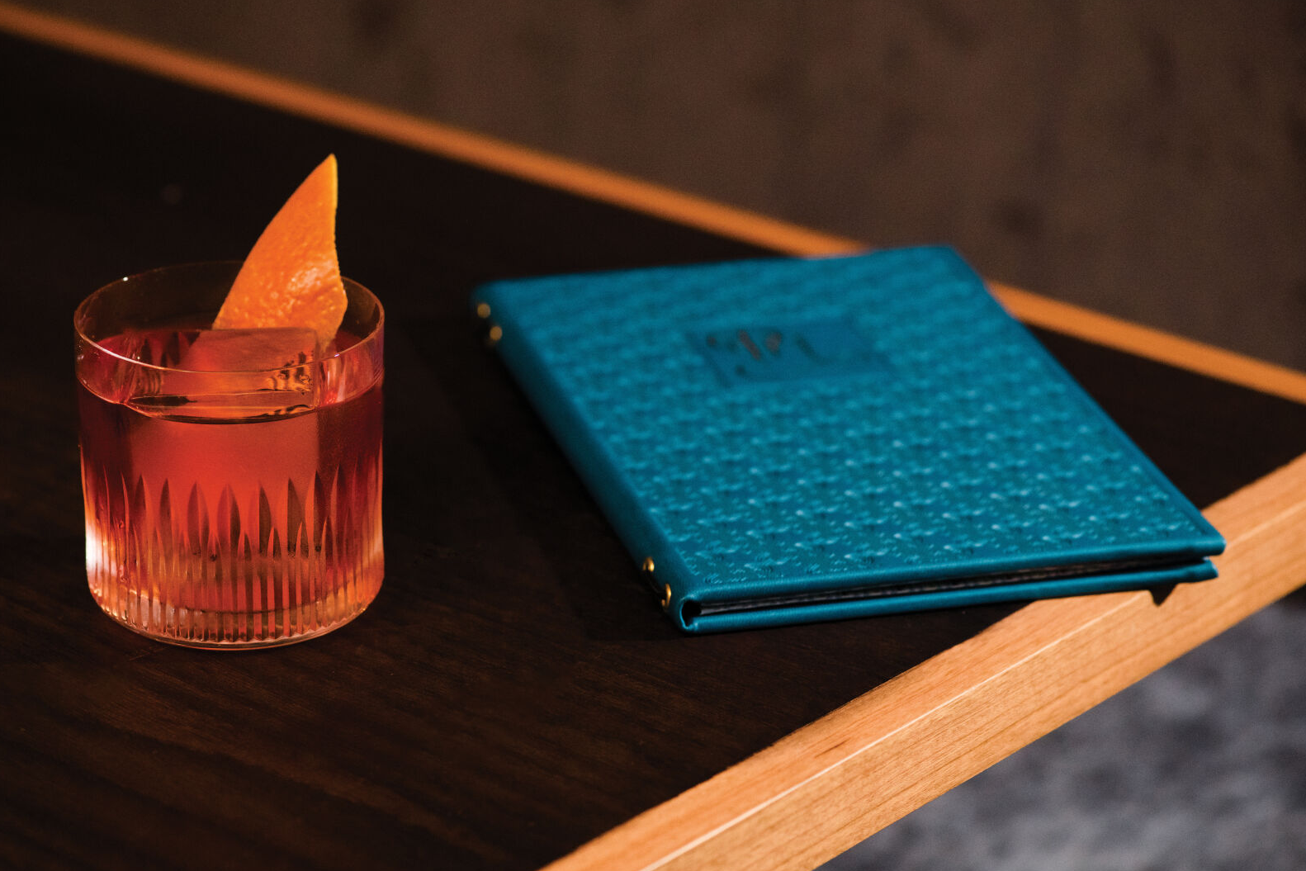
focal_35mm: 117
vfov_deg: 11.7
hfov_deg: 17.5
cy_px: 434
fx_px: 4245
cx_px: 587
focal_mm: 105
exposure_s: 1/125
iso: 2500
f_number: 6.3
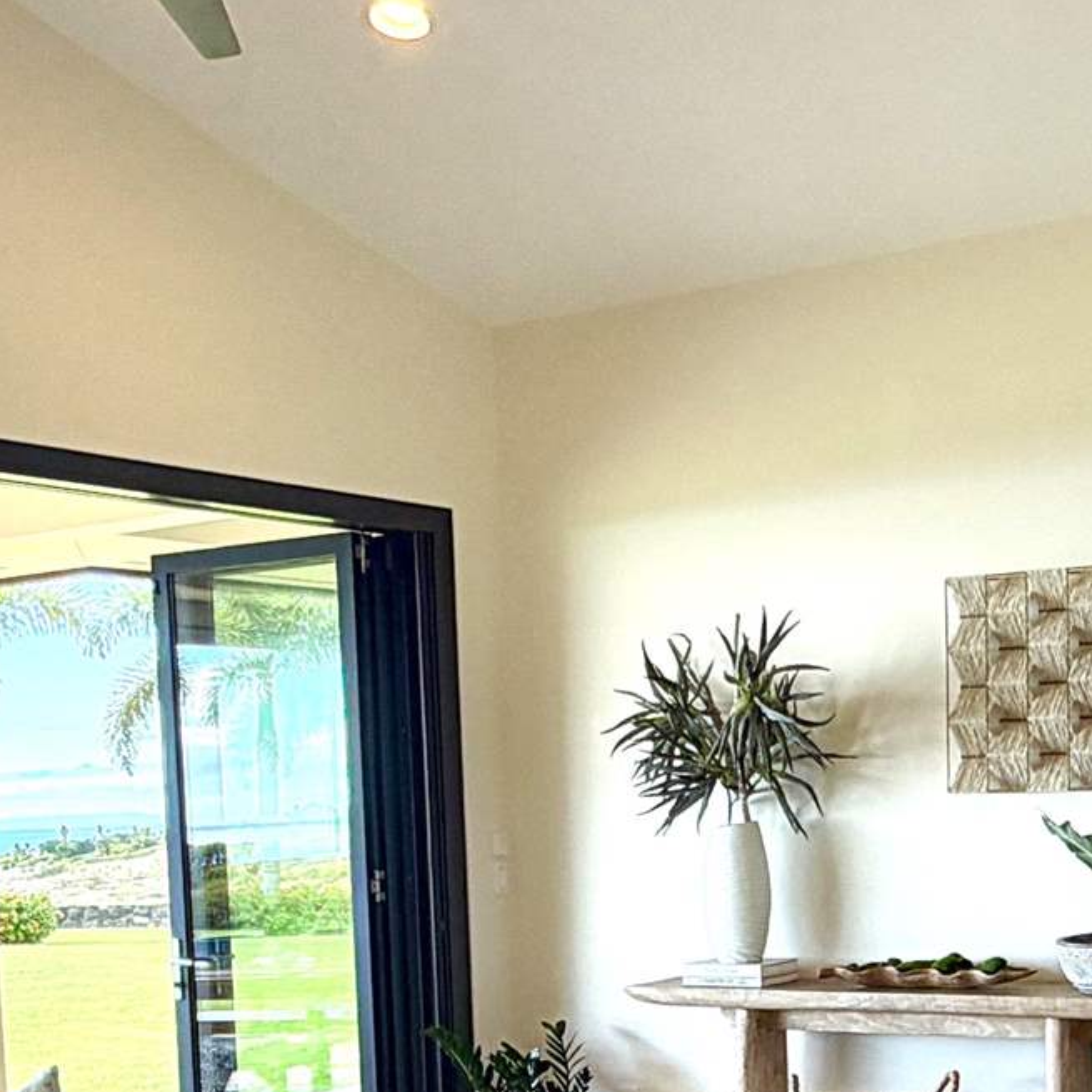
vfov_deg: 28.4
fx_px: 2070
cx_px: 654
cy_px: 984
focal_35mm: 58
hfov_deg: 29.5
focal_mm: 2.22
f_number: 2.2
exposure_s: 1/120
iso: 16
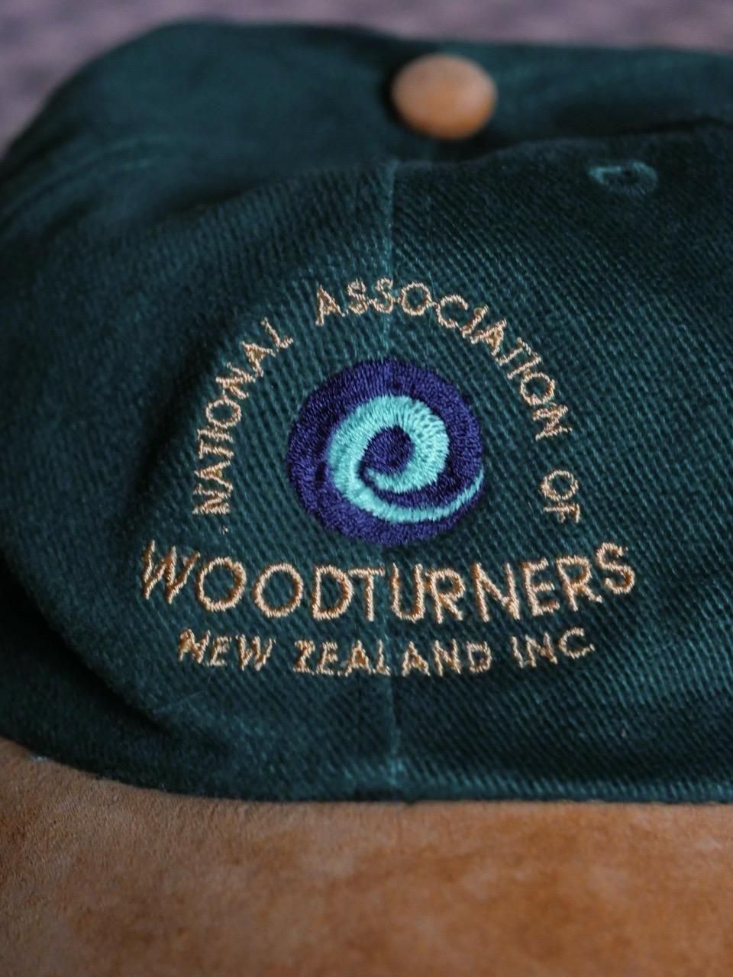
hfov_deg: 14.8
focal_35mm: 100
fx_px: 2823
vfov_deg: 19.6
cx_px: 366
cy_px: 488
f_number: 3.9
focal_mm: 50
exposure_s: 1/15
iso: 3200
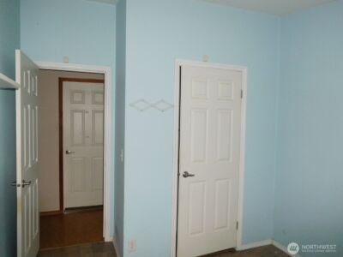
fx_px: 248
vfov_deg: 54.9
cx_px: 172
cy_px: 128
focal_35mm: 25
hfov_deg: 69.4
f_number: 3.4
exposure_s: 1/30
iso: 360
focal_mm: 4.5
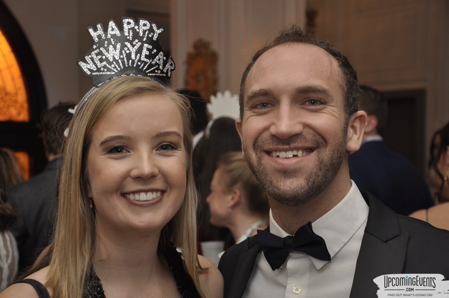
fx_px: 972
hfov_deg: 26.0
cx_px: 224
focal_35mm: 78
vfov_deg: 17.4
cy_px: 149
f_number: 5
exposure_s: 1/60
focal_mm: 52
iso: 400
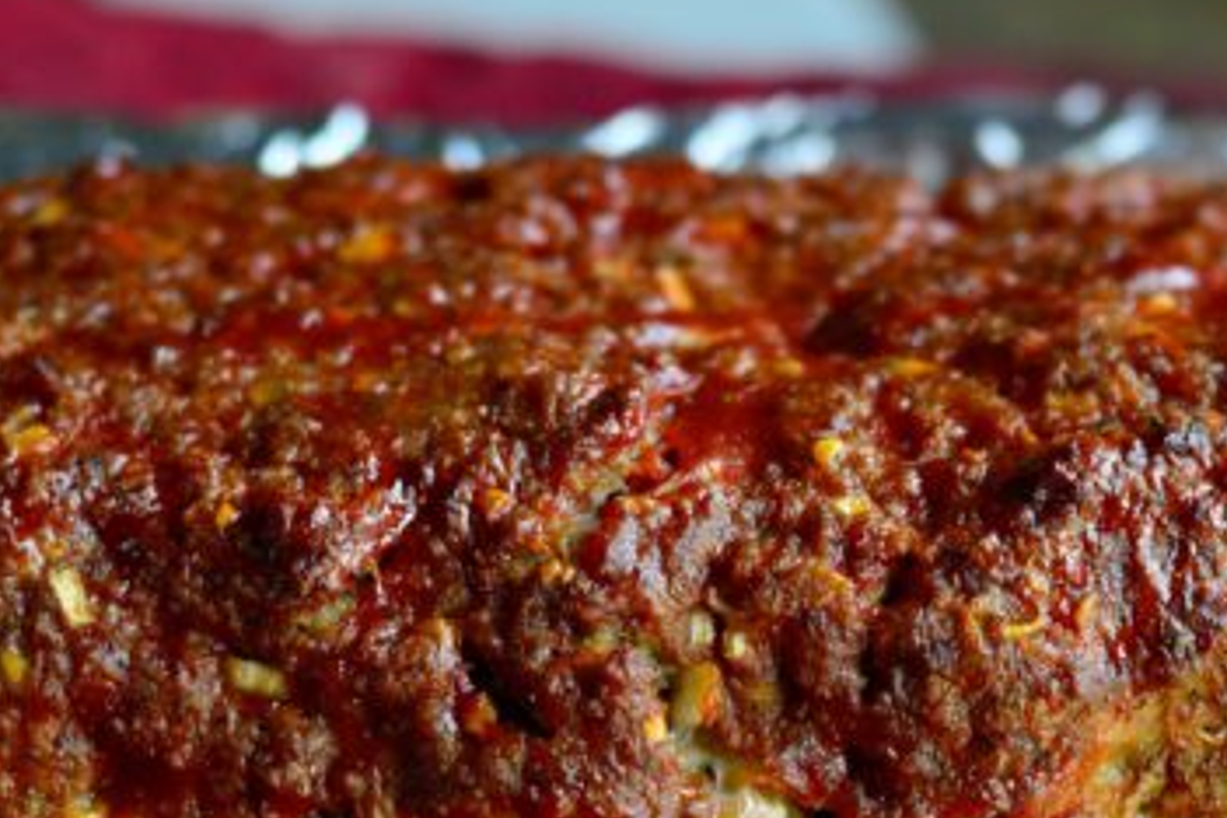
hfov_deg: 18.8
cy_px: 671
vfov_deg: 12.6
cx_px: 895
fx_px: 3681
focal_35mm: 108
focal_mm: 50
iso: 2500
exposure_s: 1/400
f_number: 3.2
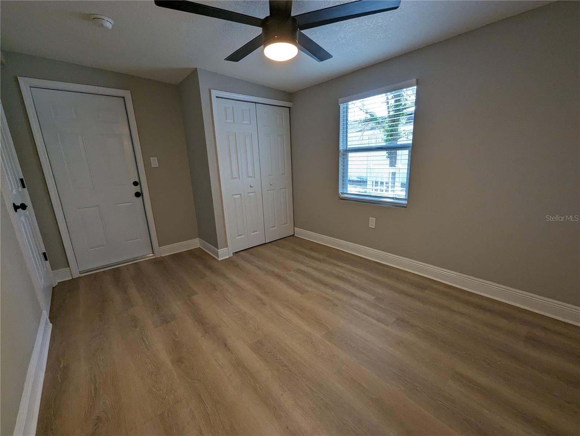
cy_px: 218
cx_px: 290
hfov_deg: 106.1
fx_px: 218
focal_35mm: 13
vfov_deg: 90.1
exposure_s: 1/120
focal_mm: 1.95
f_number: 2.2
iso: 153
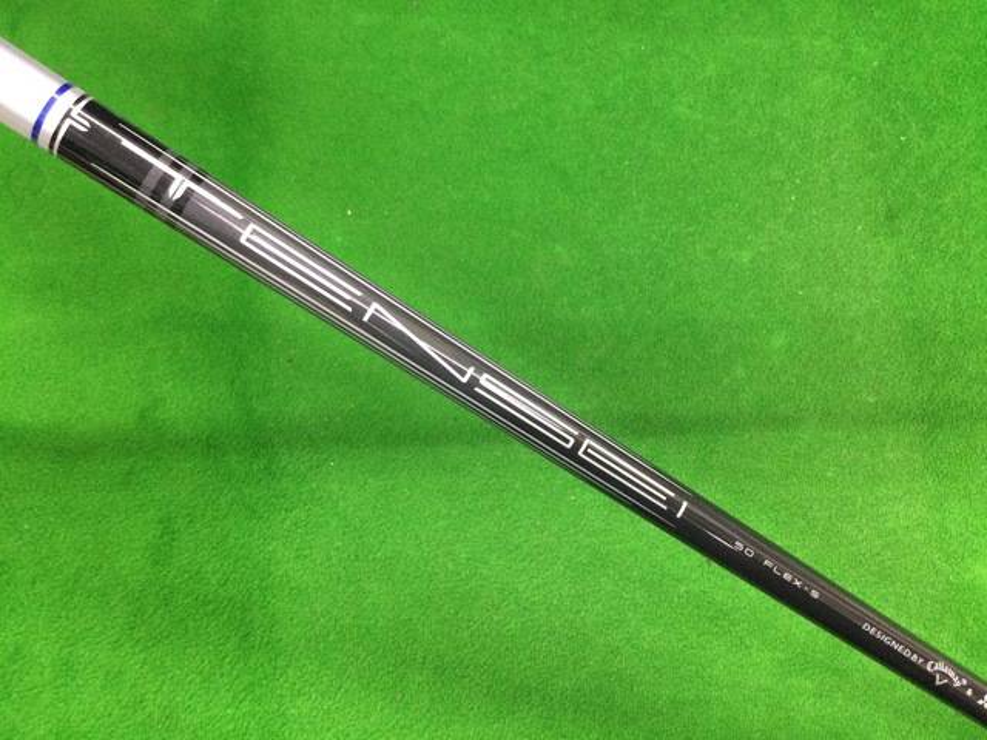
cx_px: 494
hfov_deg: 58.4
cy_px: 370
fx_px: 884
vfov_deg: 45.4
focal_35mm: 31
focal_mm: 3.3
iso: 200
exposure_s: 1/24
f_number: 2.4
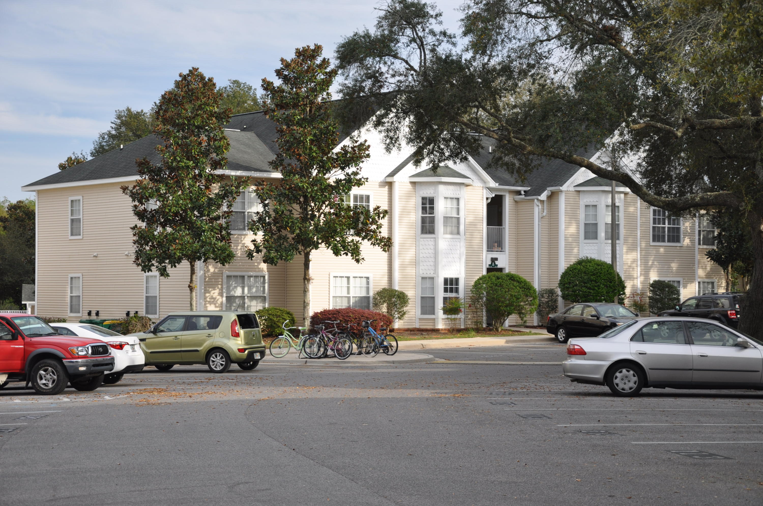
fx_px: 1588
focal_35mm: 75
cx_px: 382
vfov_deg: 18.1
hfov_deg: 27.0
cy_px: 253
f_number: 5.6
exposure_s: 1/125
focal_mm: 50
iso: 200
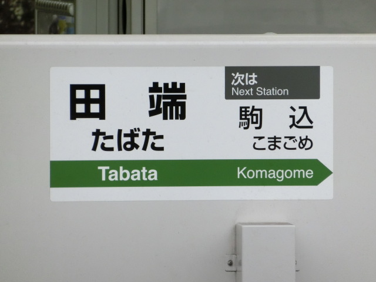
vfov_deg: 3.3
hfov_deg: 4.4
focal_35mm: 450
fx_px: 4888
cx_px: 188
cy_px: 141
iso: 800
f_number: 5.9
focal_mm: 81
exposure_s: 1/160
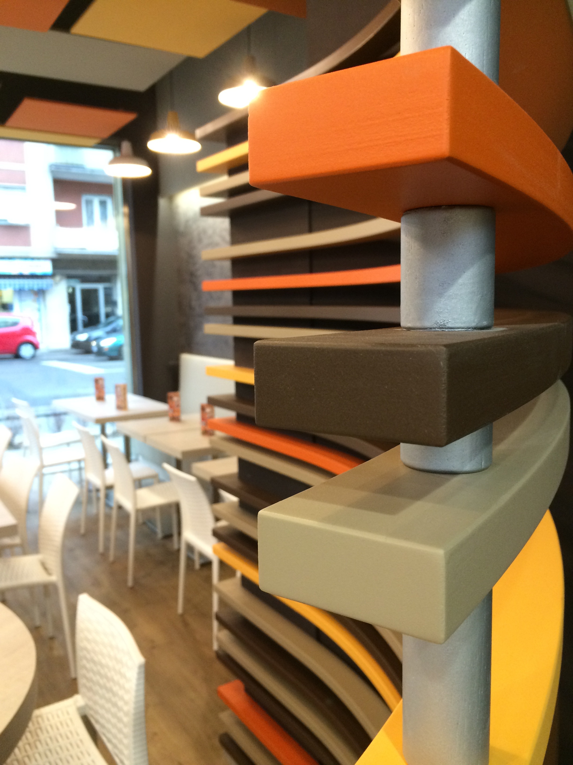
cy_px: 382
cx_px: 286
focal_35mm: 29
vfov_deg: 61.7
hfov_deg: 48.2
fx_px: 640
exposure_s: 1/33
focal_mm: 4.15
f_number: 2.2
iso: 250
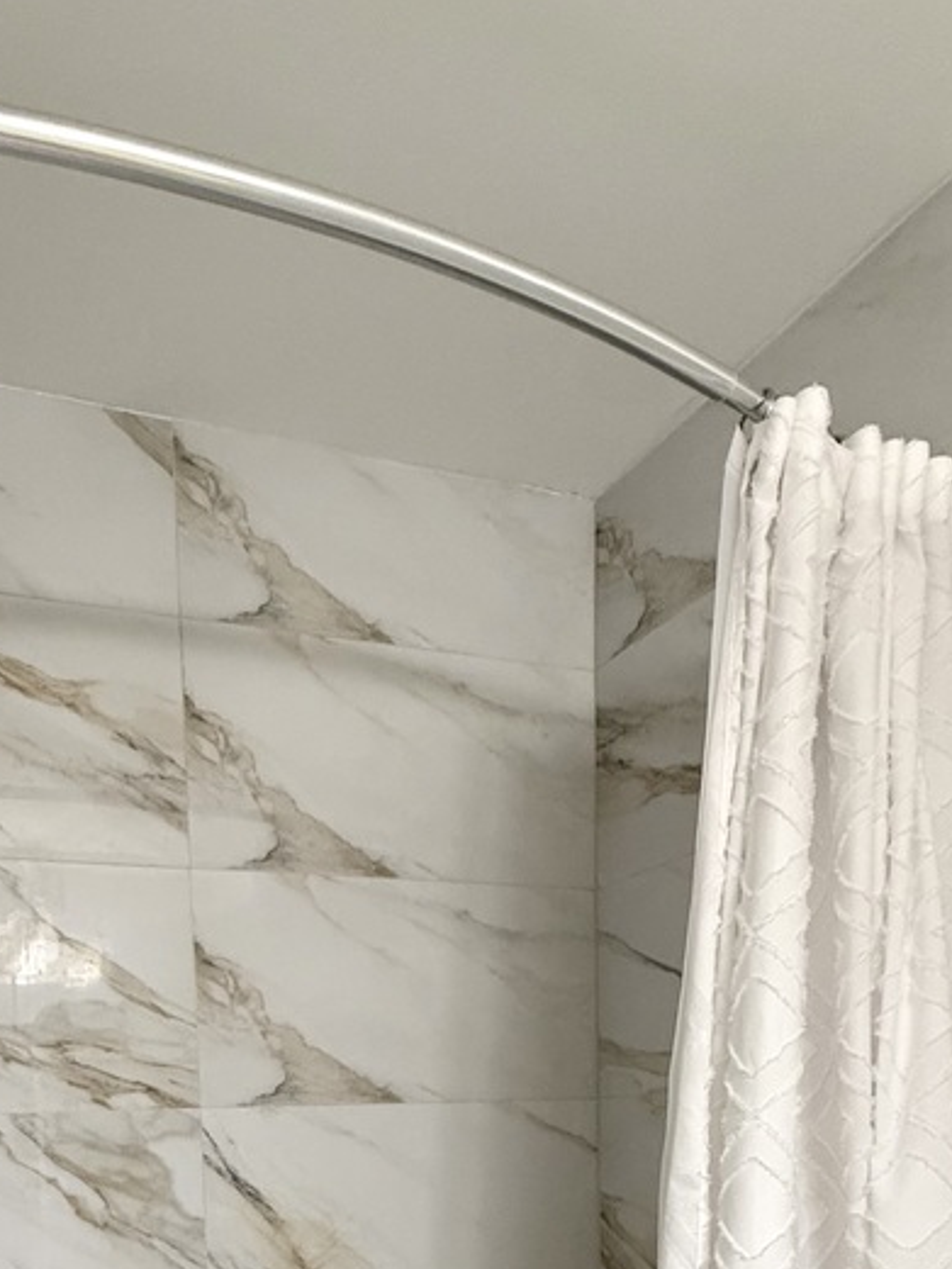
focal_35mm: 29
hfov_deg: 46.7
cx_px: 248
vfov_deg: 50.7
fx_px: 1063
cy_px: 1250
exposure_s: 1/60
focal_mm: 2.22
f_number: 2.2
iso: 250
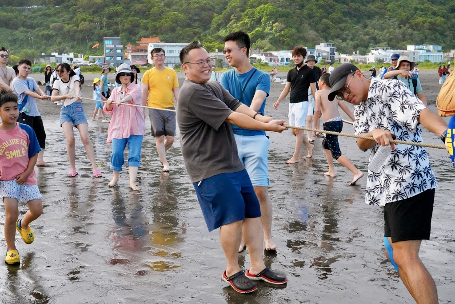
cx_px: 228
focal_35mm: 40
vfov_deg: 33.4
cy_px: 152
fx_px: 506
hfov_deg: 48.5
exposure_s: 1/3200
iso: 6400
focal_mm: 40
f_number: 10
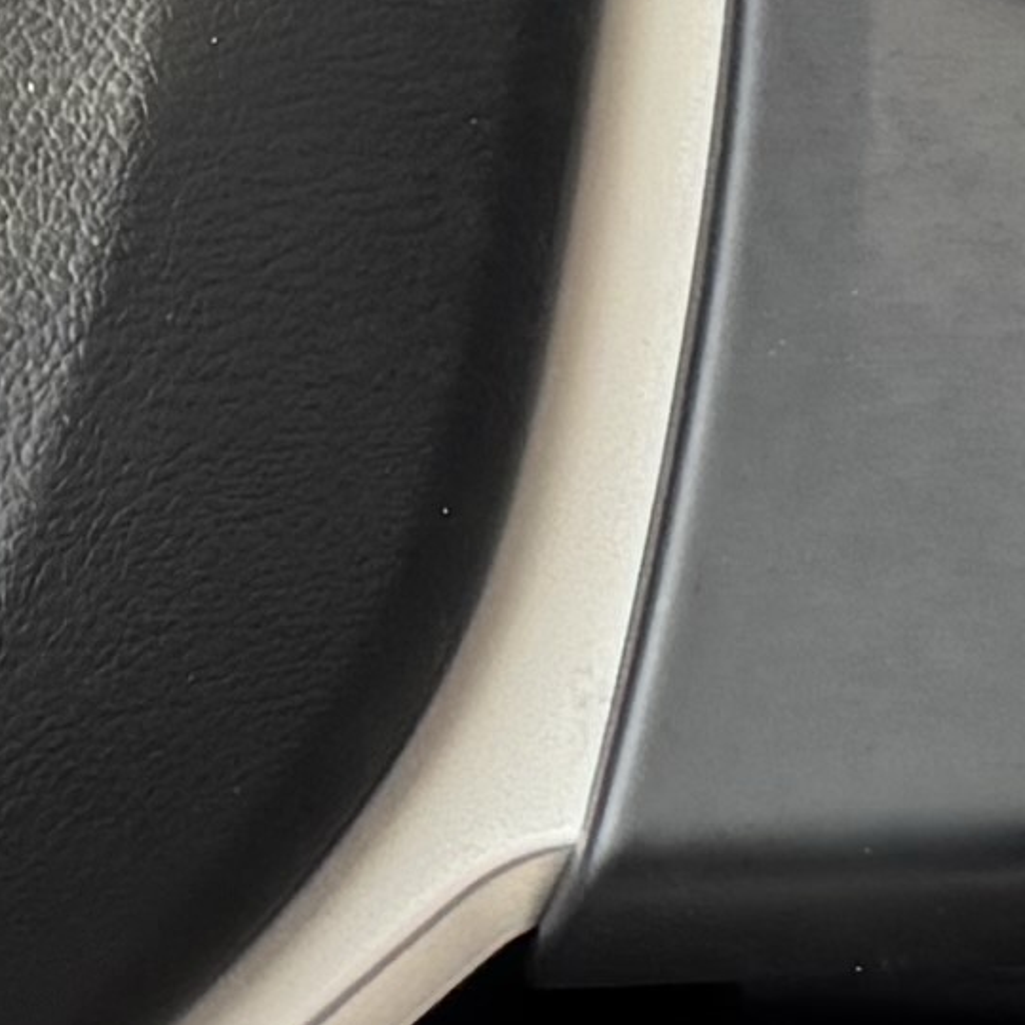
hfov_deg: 7.7
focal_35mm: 225
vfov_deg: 7.8
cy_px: 287
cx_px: -162
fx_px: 7538
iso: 80
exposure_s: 1/121
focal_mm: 6.76
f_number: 1.78
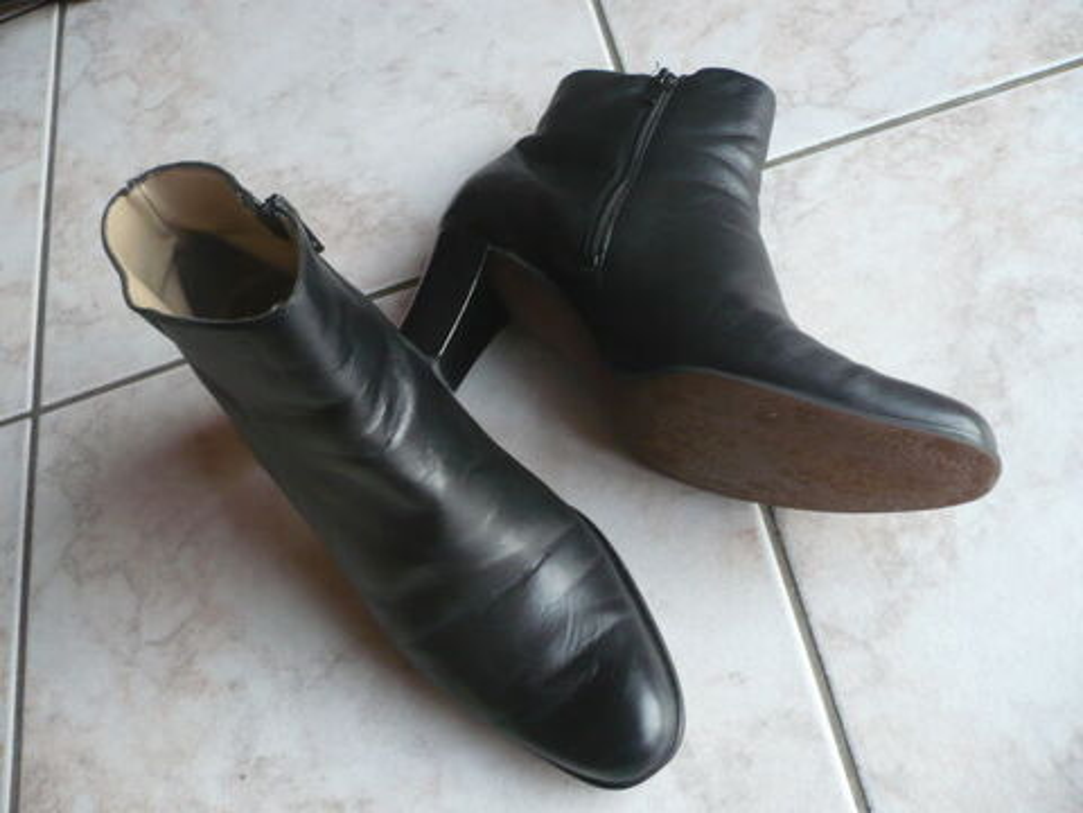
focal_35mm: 35
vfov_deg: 40.7
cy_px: 406
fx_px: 1095
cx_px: 542
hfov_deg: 52.6
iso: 200
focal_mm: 5.8
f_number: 2.8
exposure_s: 1/30
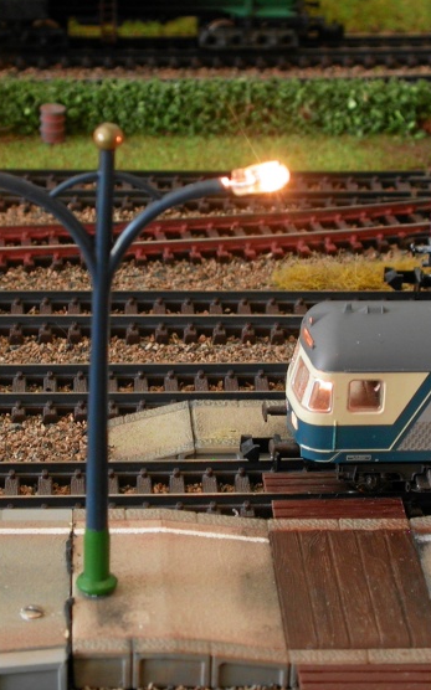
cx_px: 185
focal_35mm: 119
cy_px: 369
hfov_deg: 11.0
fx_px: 2239
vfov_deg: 17.5
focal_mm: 16.2
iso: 100
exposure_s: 1/4
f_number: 5.6
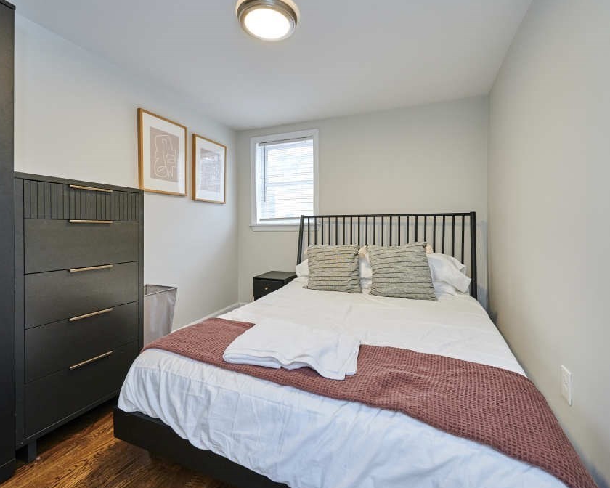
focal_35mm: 16
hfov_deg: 93.1
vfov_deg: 80.4
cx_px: 307
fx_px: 289
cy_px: 246
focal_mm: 14
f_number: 5.6
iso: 1600
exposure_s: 1/125
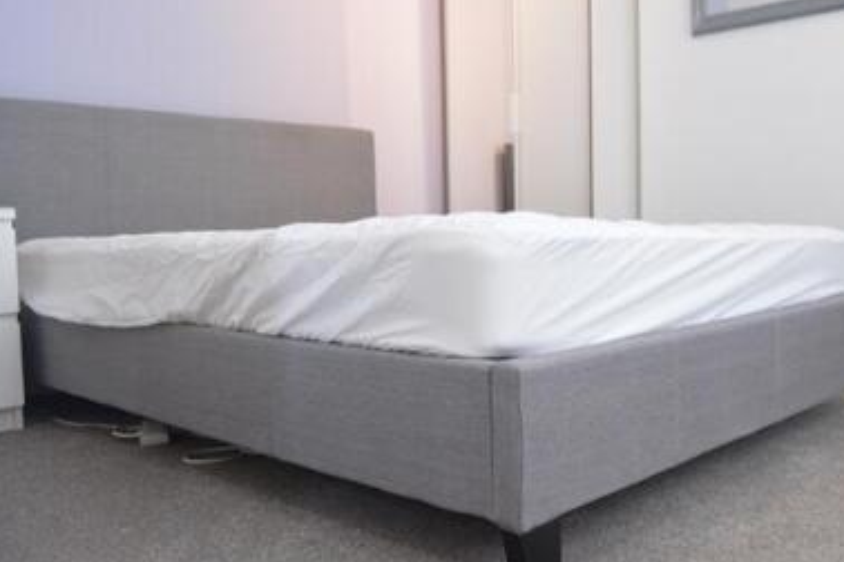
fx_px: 797
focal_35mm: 34
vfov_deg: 38.9
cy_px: 258
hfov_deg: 55.6
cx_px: 478
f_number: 4.5
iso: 1600
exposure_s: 1/80
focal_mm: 18
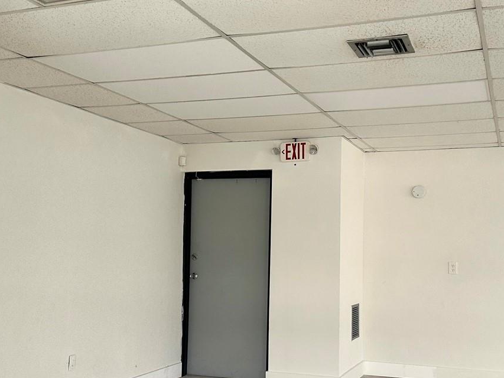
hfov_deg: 42.0
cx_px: 272
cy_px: 232
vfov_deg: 32.1
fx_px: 655
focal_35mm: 45
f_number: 1.78
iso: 160
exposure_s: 1/121
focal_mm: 6.86
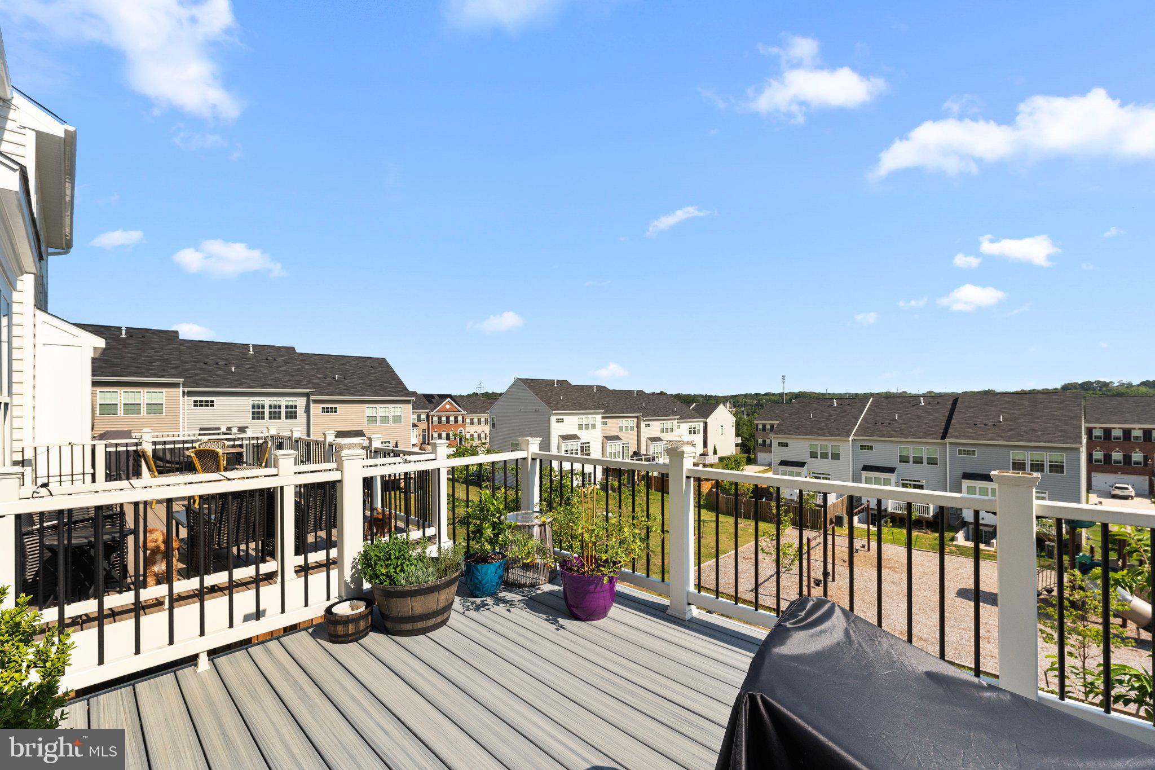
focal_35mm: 14
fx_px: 449
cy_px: 385
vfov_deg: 81.2
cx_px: 578
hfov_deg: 104.3
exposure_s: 1/3200
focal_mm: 14
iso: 1000
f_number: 8
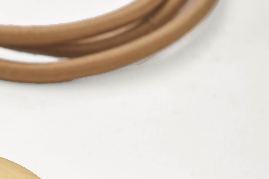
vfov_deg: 2.7
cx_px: -42
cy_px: 158
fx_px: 3803
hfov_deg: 4.0
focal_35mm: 509
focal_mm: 184
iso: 100
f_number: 5.6
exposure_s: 1/5
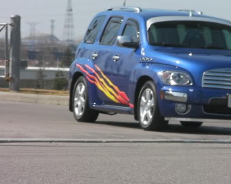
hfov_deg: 6.0
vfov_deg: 4.8
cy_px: 67
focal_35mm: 321
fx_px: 2192
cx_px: 175
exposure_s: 1/435
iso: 50
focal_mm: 31.4
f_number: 4.8
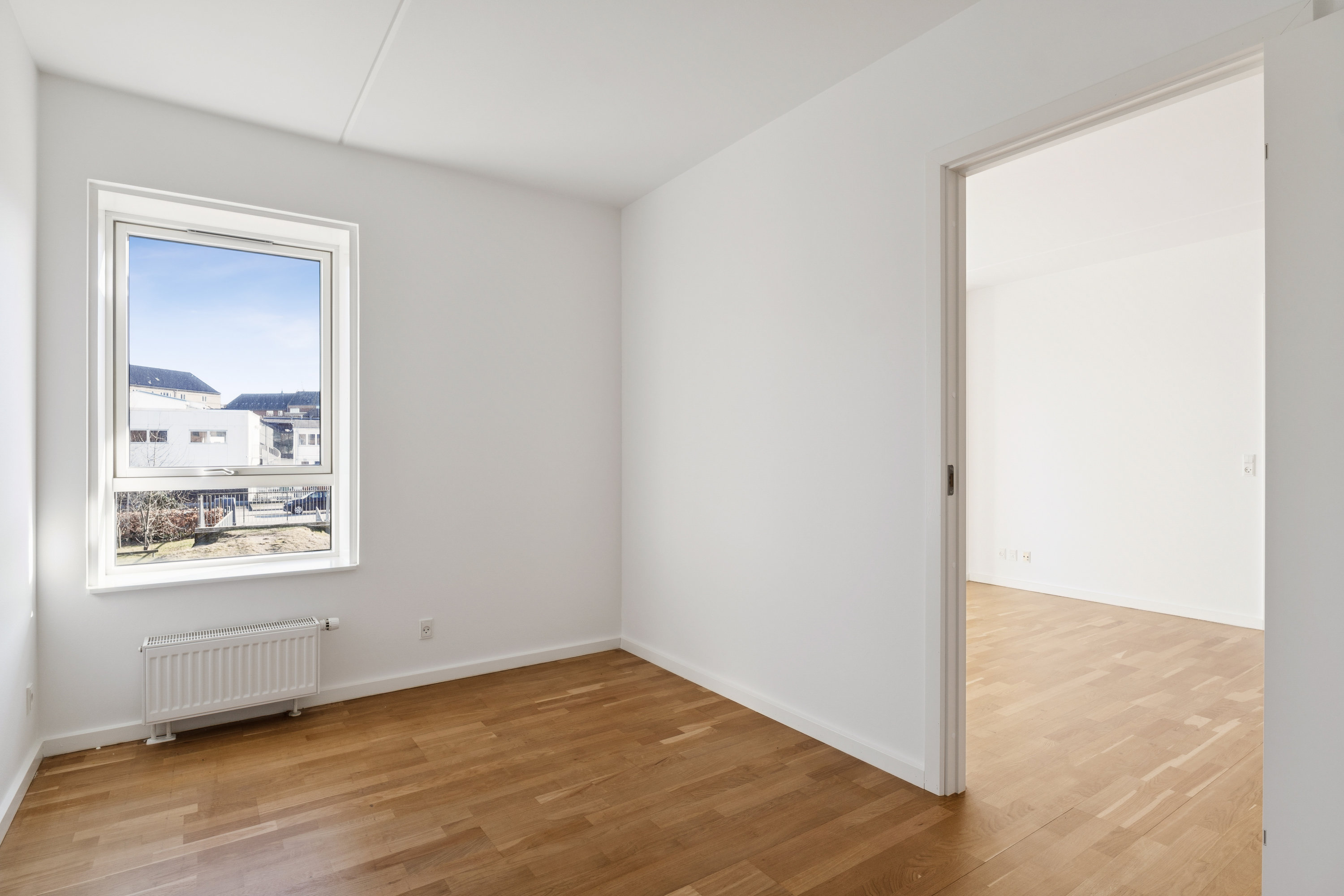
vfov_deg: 66.5
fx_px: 683
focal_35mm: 18
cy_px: 448
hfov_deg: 89.1
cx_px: 672
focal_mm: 12.2
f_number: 7.1
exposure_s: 1/80
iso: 250
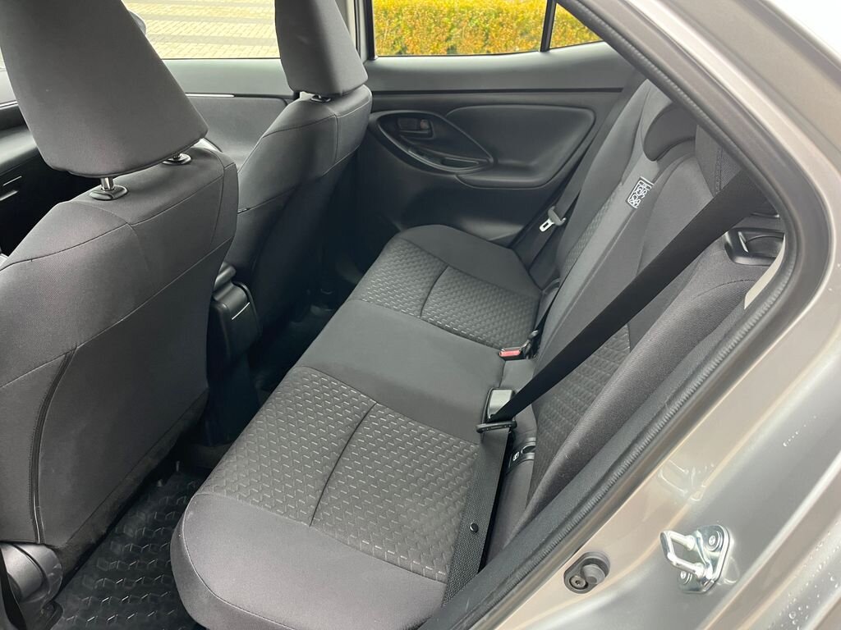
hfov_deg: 67.3
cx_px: 420
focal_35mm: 26
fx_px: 632
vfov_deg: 53.1
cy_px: 315
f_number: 1.6
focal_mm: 5.1
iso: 160
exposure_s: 1/60
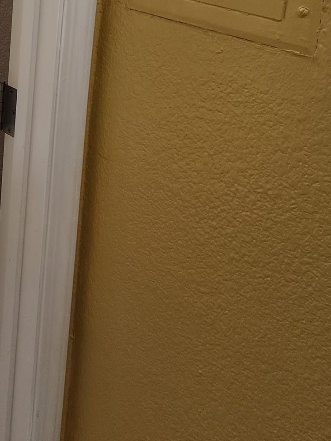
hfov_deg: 25.7
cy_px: -2
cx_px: -26
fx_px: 676
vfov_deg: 33.1
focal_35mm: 53
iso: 125
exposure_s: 1/120
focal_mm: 6.4
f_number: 1.8
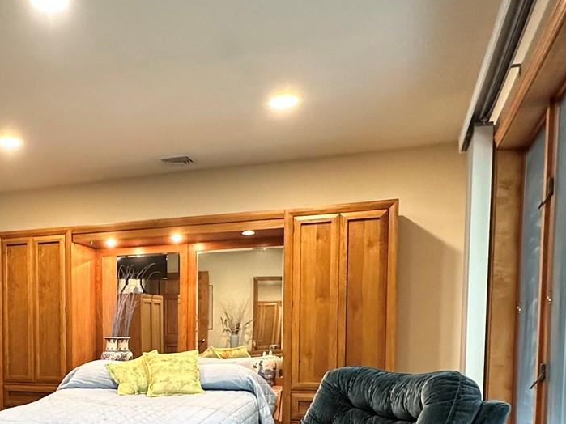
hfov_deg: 43.2
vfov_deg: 33.1
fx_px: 670
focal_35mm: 41
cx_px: 96
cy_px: 392
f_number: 2.2
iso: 320
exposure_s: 1/60
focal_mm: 2.22
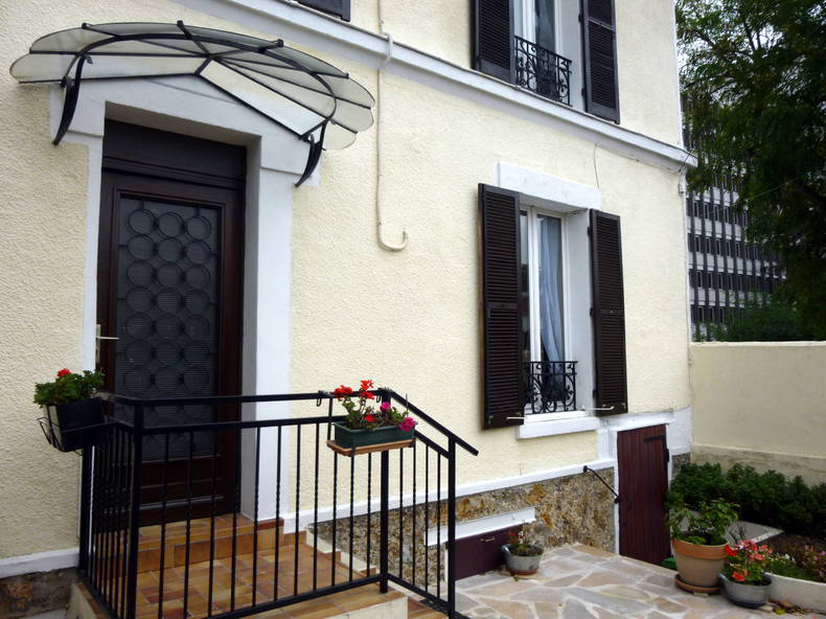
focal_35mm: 25
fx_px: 596
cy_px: 310
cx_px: 413
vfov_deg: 54.9
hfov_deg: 69.4
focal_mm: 4.5
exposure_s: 1/500
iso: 100
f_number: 3.1
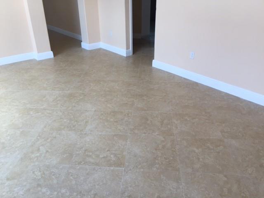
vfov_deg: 48.2
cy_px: 99
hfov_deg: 61.7
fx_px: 221
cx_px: 132
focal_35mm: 29
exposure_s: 1/120
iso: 40
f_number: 2.2
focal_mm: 4.15
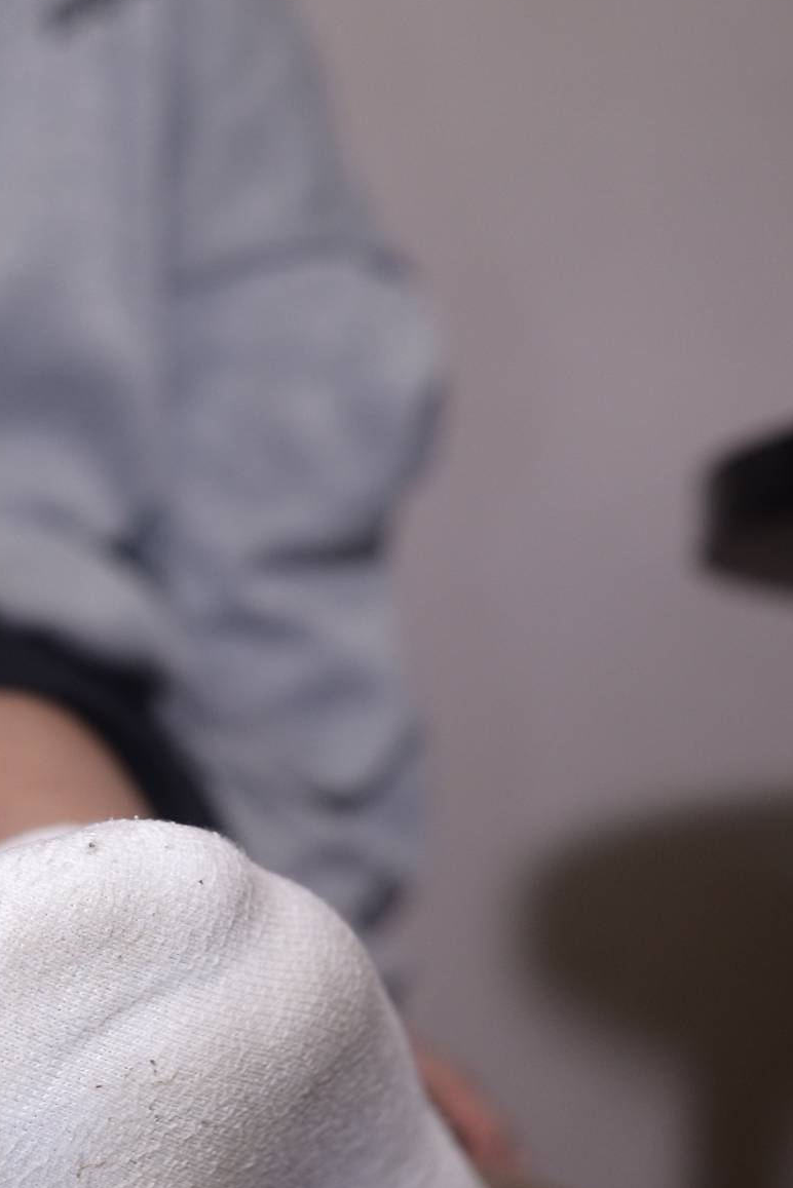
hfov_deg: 19.7
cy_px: 596
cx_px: 86
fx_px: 2245
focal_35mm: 68
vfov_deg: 29.6
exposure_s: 1/100
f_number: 5.6
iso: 640
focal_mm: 35
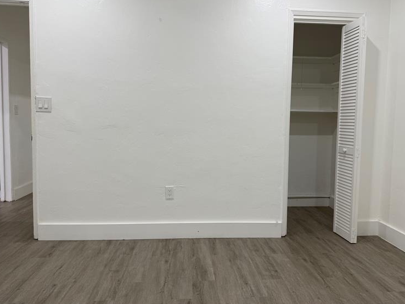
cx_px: 212
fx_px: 304
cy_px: 142
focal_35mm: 26
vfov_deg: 53.0
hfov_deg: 67.2
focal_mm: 6.76
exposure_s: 1/120
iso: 100
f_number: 1.78
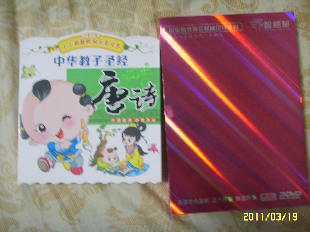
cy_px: 116
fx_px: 349
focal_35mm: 39
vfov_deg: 36.8
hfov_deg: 47.9
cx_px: 155
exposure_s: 1/6
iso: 152
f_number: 3.5
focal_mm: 6.6
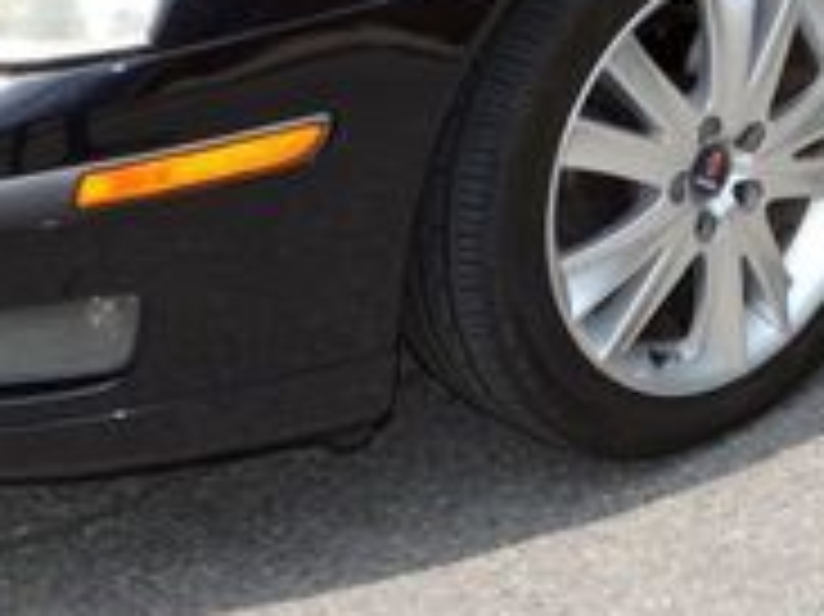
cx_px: 711
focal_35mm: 111
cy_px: -189
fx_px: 2641
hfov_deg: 17.5
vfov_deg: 12.9
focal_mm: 22
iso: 100
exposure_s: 1/200
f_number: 7.1
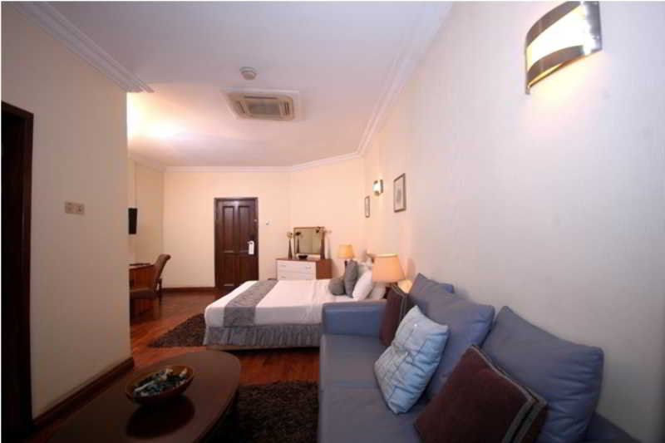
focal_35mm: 15
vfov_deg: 77.3
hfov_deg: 100.4
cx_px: 332
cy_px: 222
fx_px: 277
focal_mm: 10
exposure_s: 1/20
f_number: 4
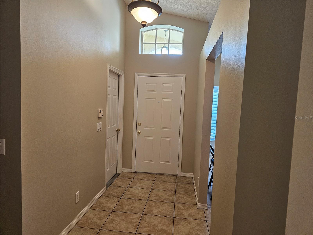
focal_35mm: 23
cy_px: 118
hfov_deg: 73.9
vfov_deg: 58.9
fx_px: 208
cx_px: 156
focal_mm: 6.3
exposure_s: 1/120
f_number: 1.7
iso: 400
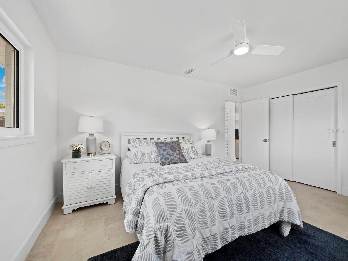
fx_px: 141
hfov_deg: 102.0
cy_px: 130
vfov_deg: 85.7
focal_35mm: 14
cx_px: 174
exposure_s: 1/4
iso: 400
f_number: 13
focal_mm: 7
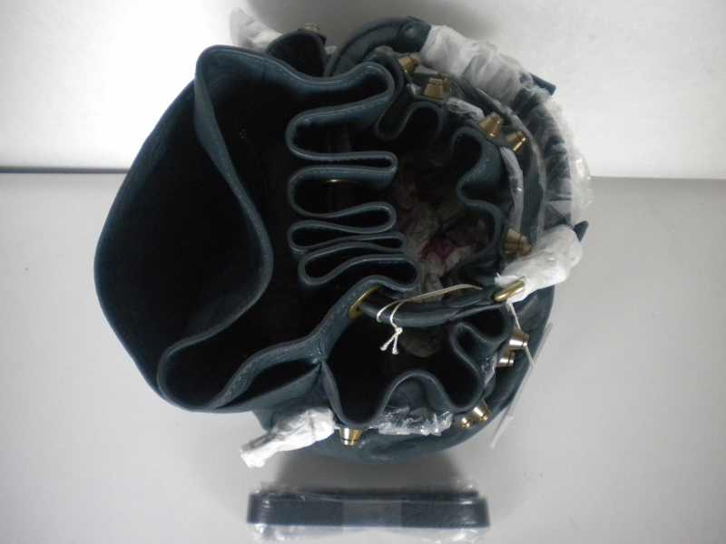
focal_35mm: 35
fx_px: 734
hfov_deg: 52.6
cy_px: 272
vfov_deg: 40.7
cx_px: 363
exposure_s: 1/60.3
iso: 400
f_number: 3.1
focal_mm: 6.3
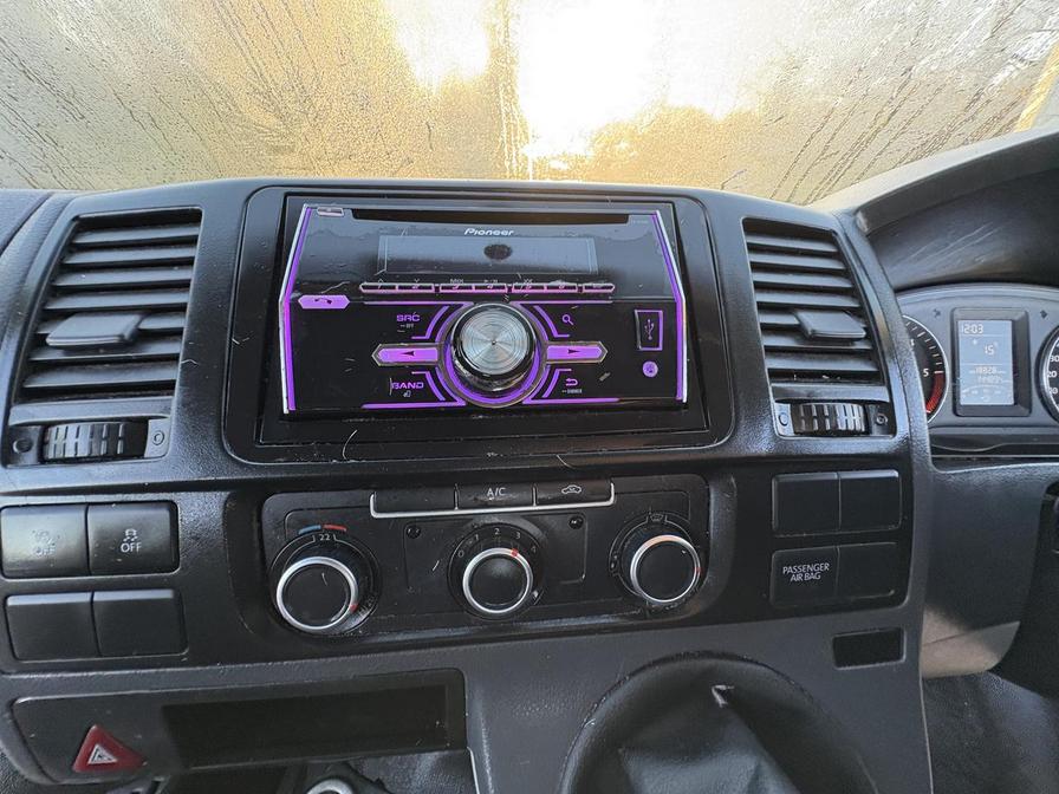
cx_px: 530
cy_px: 397
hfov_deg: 102.1
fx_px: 428
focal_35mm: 14
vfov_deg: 85.7
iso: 320
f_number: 2.2
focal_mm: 2.22
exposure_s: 1/60
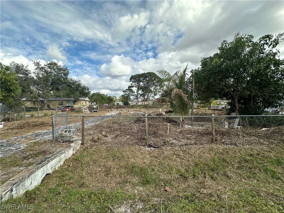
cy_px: 106
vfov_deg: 85.7
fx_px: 115
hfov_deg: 102.1
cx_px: 142
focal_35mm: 14
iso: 50
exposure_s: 1/1553
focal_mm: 2.22
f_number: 2.2
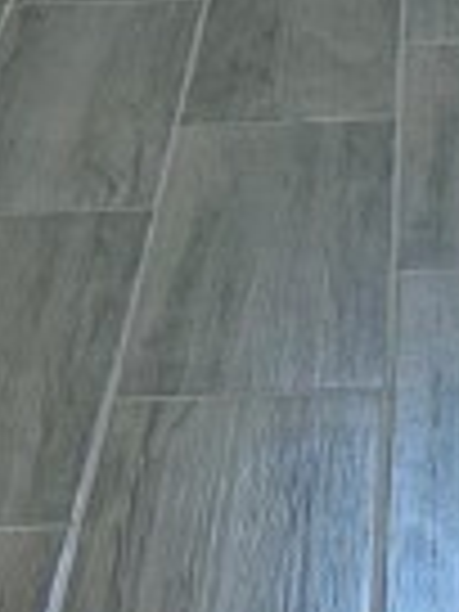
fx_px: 3200
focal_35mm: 181
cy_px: -904
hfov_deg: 8.0
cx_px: 742
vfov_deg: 9.6
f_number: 1.78
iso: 100
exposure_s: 1/329
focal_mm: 6.76
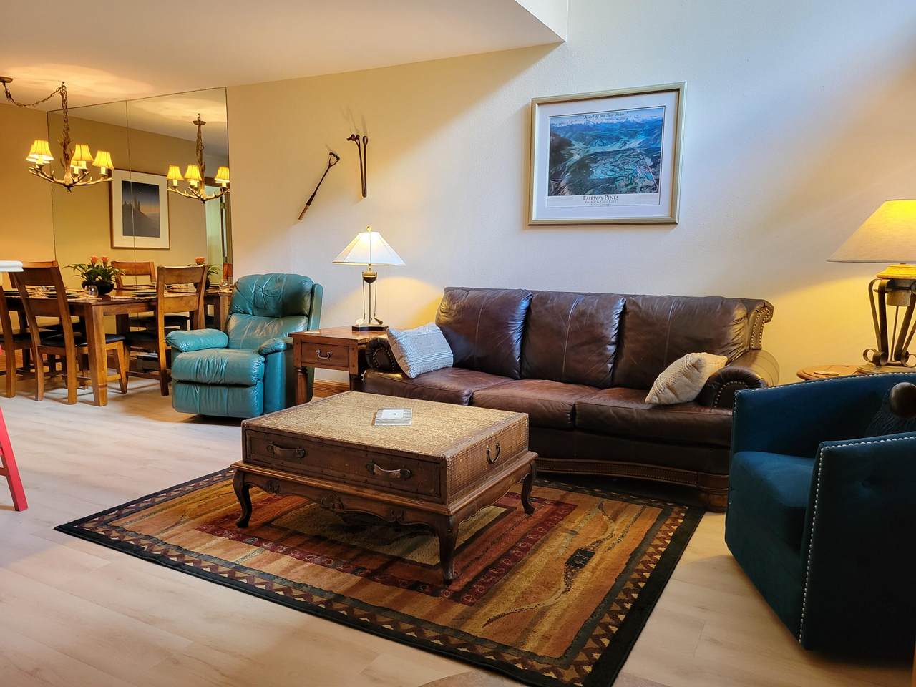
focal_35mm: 26
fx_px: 688
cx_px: 458
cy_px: 344
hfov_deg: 67.3
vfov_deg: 53.1
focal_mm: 5.4
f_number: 1.8
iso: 320
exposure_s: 1/40
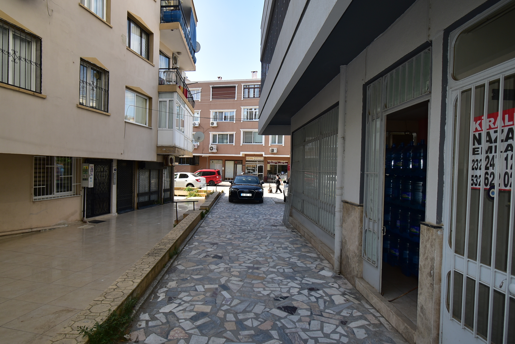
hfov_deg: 86.8
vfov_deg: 64.6
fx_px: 272
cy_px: 179
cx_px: 242
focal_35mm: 19
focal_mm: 10
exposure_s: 1/200
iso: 100
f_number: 5.6
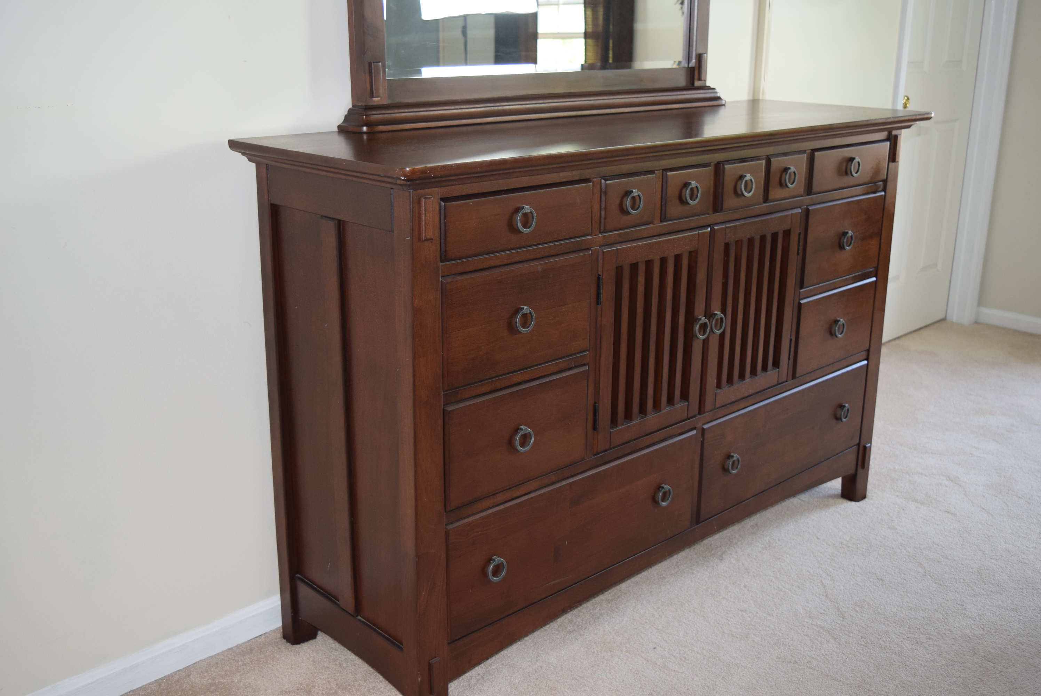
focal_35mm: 36
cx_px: 520
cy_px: 348
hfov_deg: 53.1
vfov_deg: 36.9
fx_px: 1042
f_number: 4
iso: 800
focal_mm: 24
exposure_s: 1/60
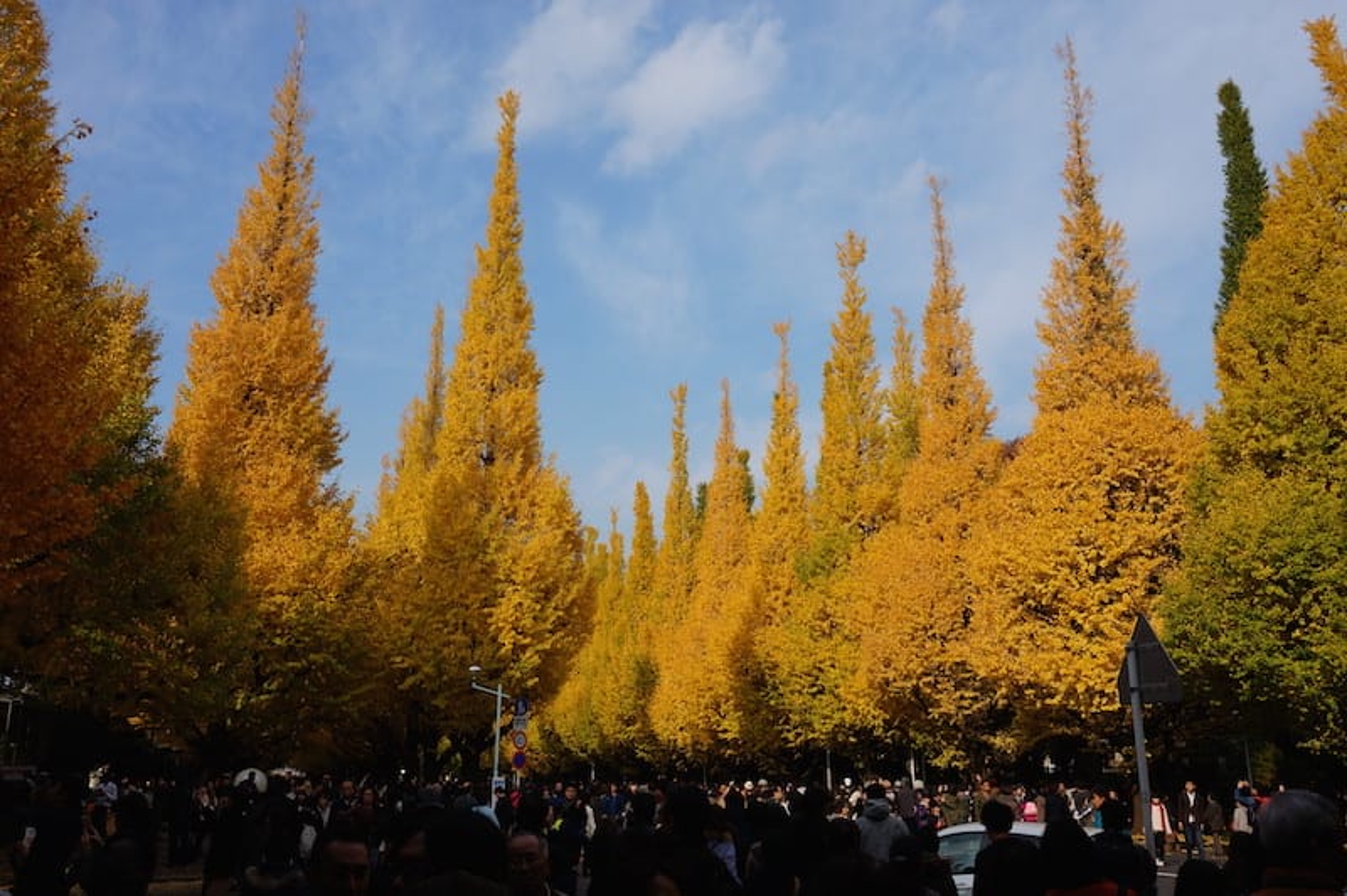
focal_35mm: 32
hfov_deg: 59.5
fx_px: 1178
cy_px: 448
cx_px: 674
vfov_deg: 41.6
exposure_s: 1/160
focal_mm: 21
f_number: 13
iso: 100
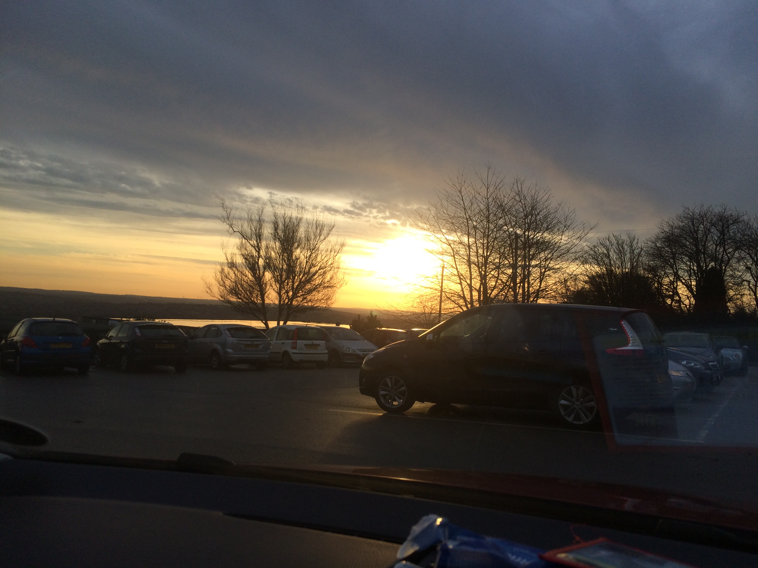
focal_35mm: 29
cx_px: 379
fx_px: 635
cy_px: 284
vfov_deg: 48.2
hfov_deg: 61.7
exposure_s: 1/533
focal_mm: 4.15
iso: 32
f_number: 2.2
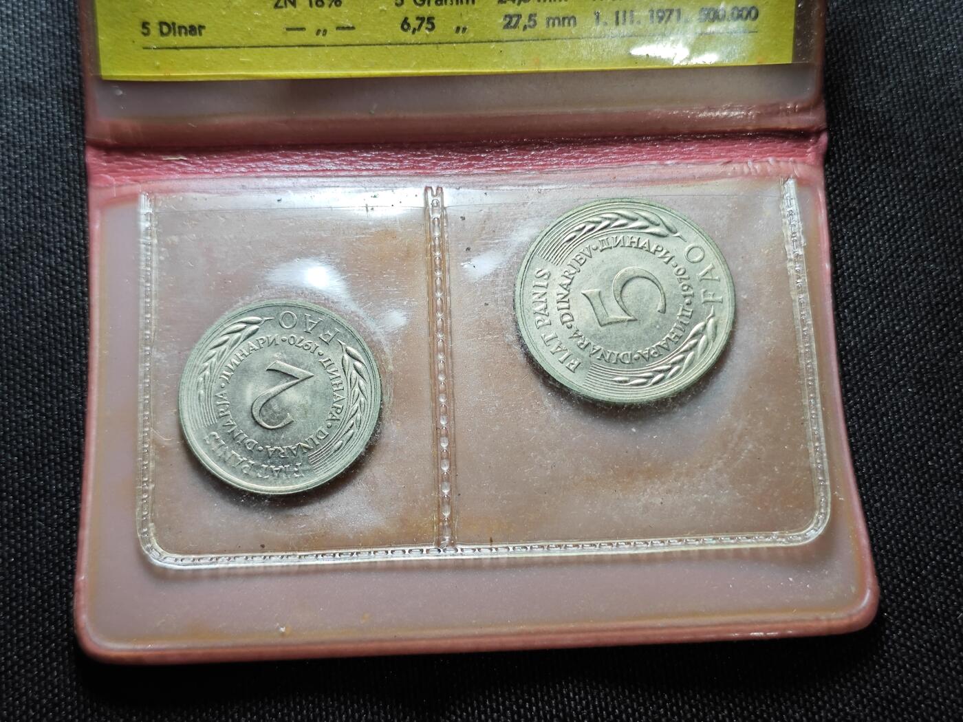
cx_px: 482
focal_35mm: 49
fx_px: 1363
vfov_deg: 29.7
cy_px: 361
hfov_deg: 38.9
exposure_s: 1/83.6
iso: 160
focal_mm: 5.84
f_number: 1.6
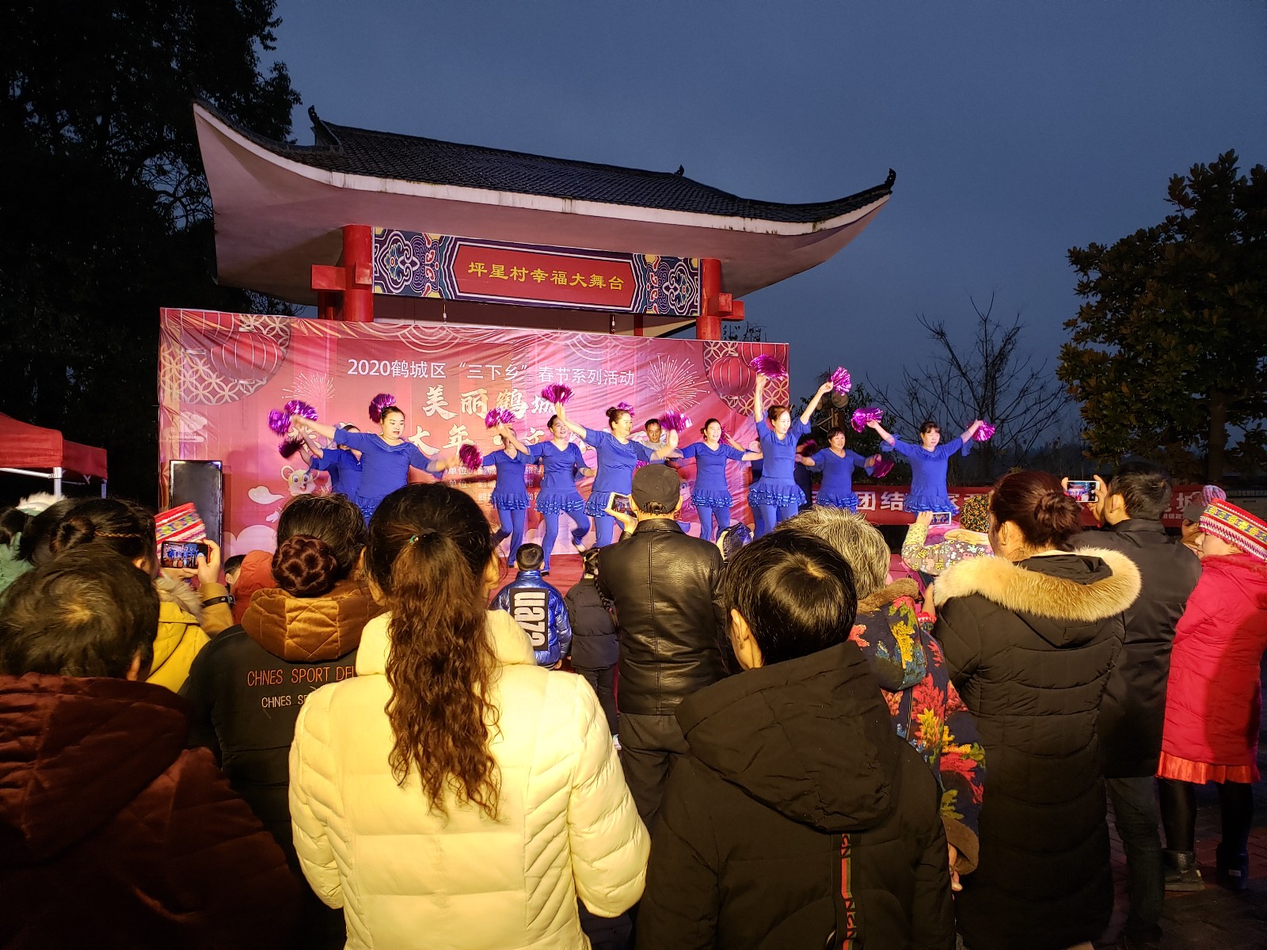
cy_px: 475
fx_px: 952
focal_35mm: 26
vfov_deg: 53.1
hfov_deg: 67.3
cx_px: 634
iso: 160
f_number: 2.4
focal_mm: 4.3
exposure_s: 1/50
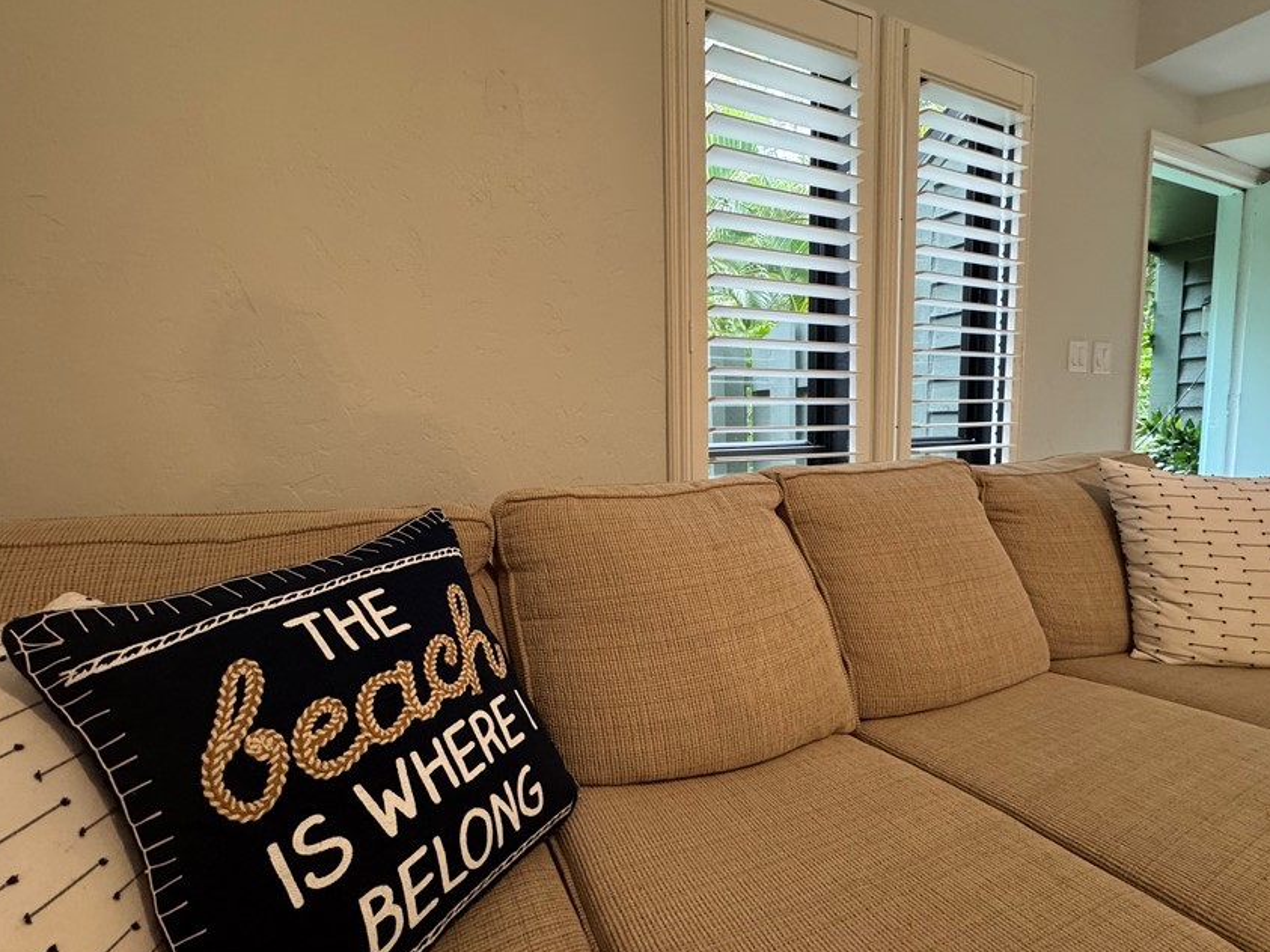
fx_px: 624
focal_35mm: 17
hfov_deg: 91.0
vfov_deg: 74.7
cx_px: 637
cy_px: 478
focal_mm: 2.22
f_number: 2.2
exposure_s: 1/60
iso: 250
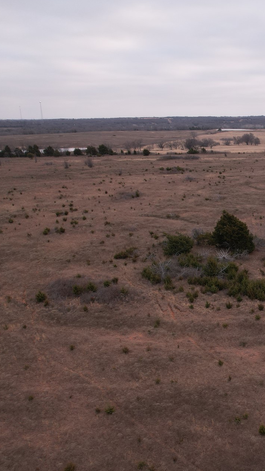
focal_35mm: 37
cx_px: 290
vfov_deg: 54.0
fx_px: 462
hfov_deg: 29.0
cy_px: 244
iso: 110
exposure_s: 1/30
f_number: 2.8
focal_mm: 8.38
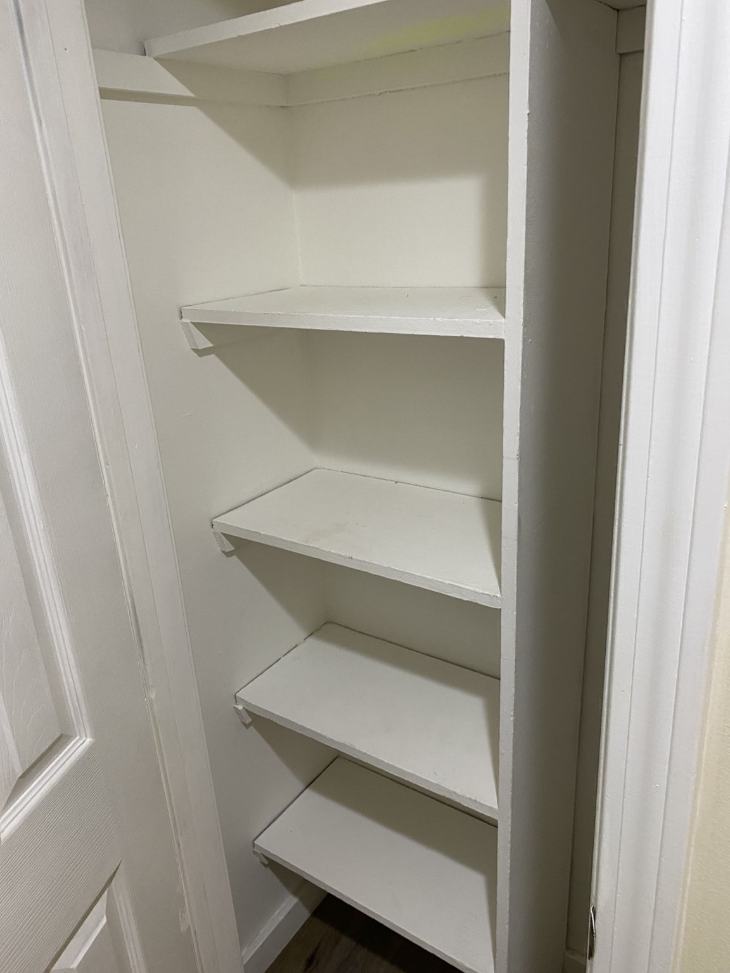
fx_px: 731
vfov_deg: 67.3
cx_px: 365
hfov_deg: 53.1
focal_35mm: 26
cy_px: 486
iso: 125
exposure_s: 1/60
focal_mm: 4.25
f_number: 1.8
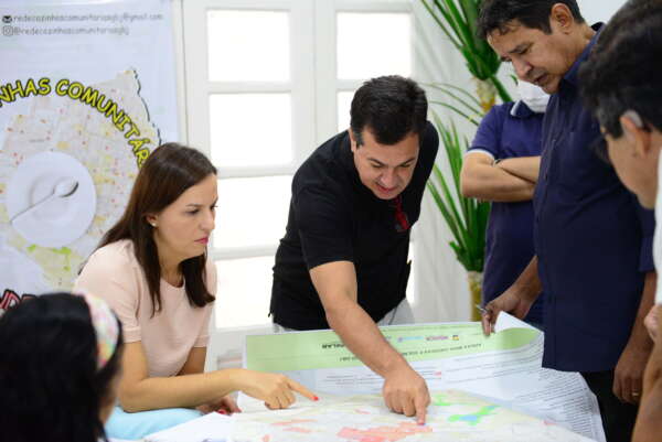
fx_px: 1288
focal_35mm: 70
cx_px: 331
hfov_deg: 28.8
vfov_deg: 19.5
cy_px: 221
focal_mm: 70
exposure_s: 1/500
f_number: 2.8
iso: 4000
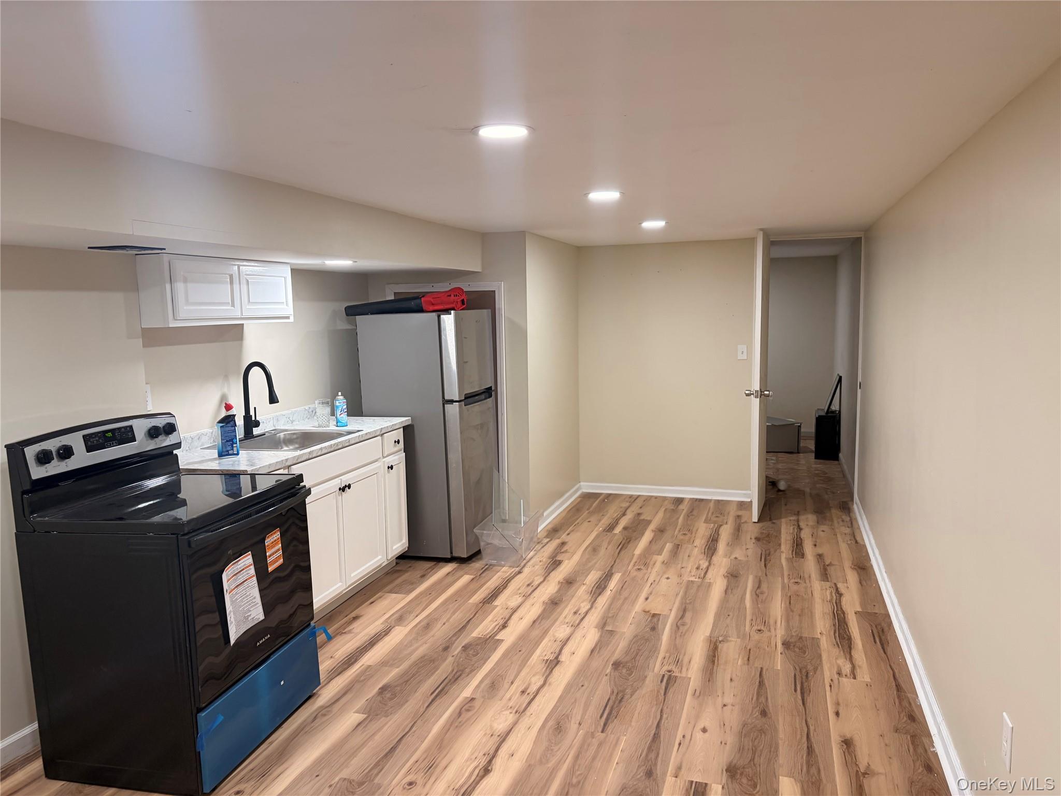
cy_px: 398
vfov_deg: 53.1
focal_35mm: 26
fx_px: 797
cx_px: 530
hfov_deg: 67.3
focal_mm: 5.96
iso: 100
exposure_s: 1/60
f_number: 1.6
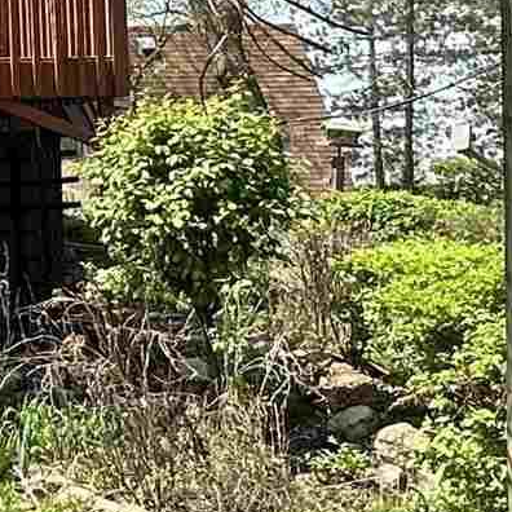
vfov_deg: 17.9
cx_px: -414
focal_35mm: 96
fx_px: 1606
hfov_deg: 15.5
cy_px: 75
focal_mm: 2.22
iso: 40
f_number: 2.2
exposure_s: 1/629
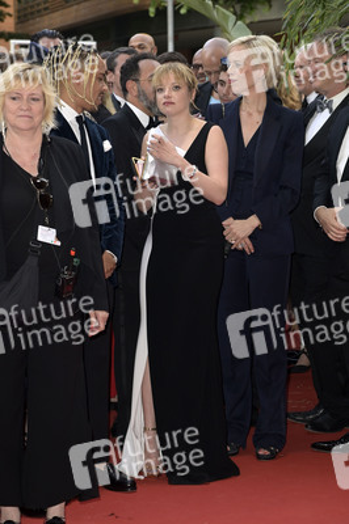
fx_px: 1631
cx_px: 174
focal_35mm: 112
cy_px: 262
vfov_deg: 18.3
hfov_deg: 12.2
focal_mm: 112
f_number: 6.3
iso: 640
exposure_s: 1/250
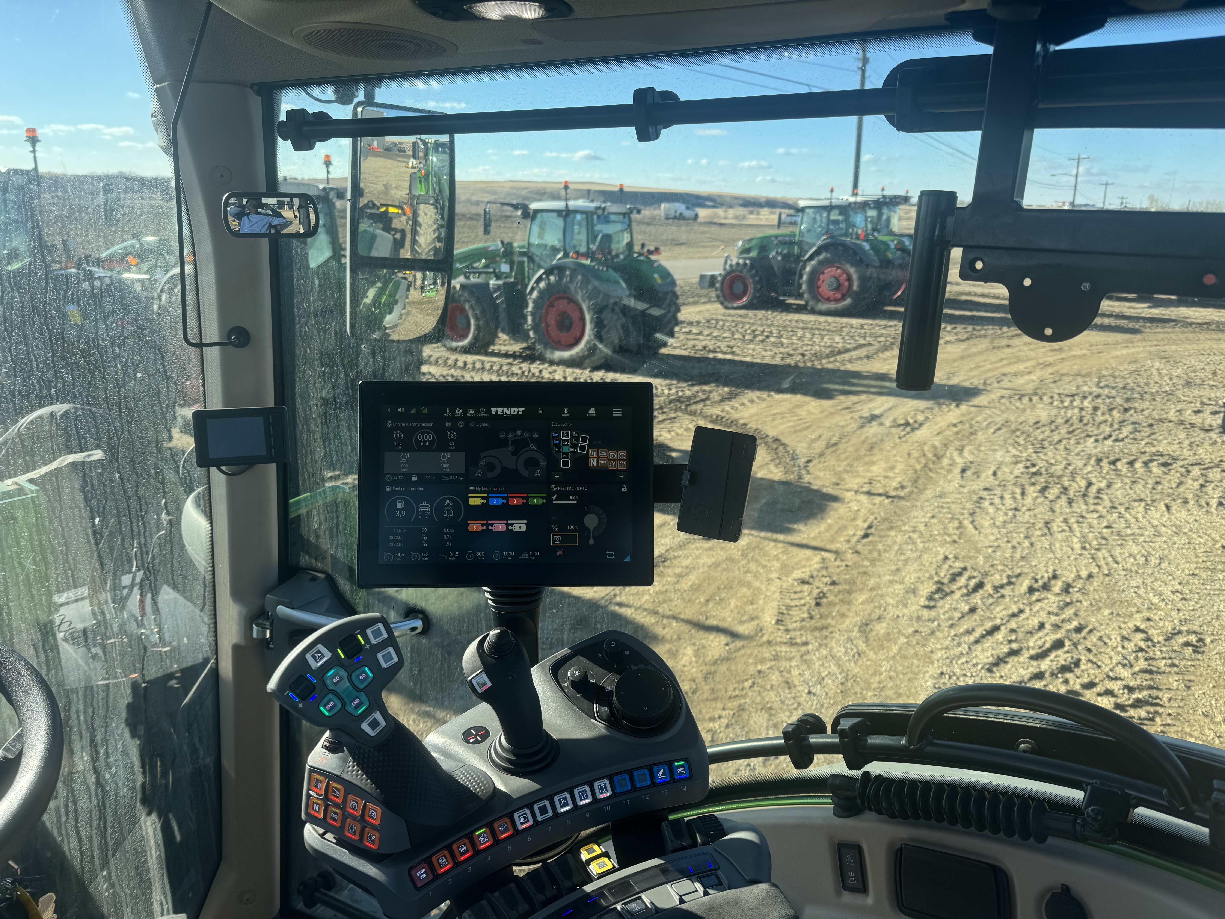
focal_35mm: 24
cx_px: 612
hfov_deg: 71.6
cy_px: 460
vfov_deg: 56.8
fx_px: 849
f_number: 1.78
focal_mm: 6.76
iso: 80
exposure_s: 1/1285
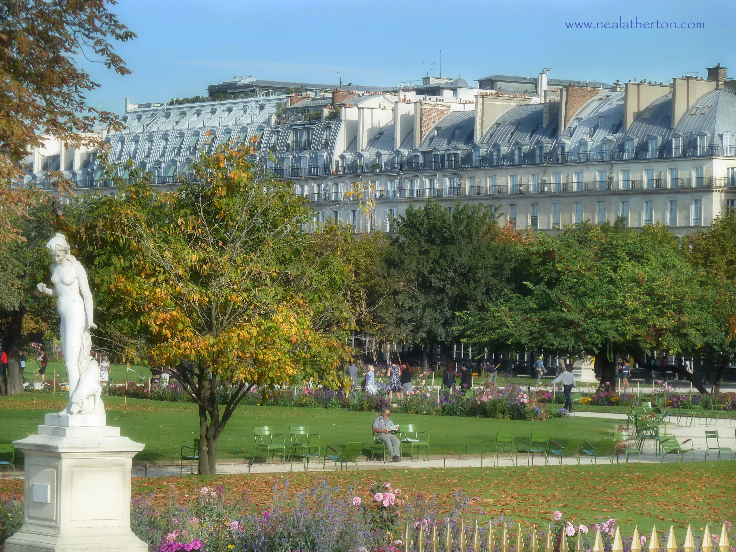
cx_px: 368
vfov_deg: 10.1
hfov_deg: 13.4
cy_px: 276
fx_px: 3125
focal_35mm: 147
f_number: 4.5
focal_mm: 24.1
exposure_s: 1/250
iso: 80
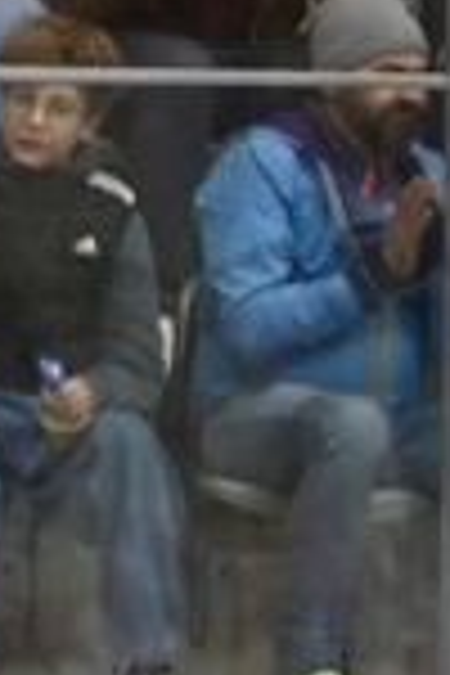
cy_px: 812
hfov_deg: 1.2
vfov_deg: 1.9
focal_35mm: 1100
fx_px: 20623
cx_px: -1778
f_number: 4
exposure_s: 1/1250
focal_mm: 165
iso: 3200
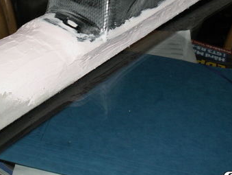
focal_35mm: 66
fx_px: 443
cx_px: 122
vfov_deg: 21.8
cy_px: 17
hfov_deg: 29.4
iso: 160
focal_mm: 5.86
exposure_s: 1/40
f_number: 3.2
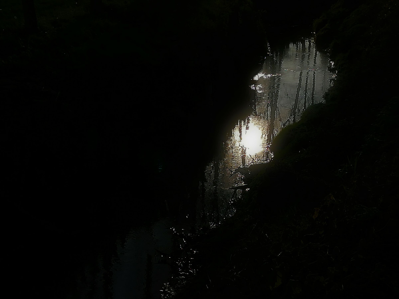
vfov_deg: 21.3
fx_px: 795
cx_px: 200
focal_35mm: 69
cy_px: 150
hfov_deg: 28.2
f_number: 2.2
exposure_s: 1/3953
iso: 50
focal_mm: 3.81
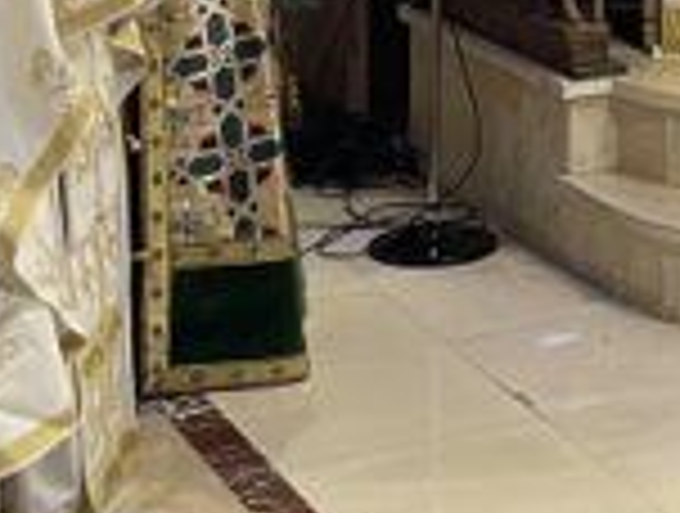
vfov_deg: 11.2
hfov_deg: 14.9
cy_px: -416
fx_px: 2442
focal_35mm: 124
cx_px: 982
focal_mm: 5.1
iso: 125
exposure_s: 1/50
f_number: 1.6
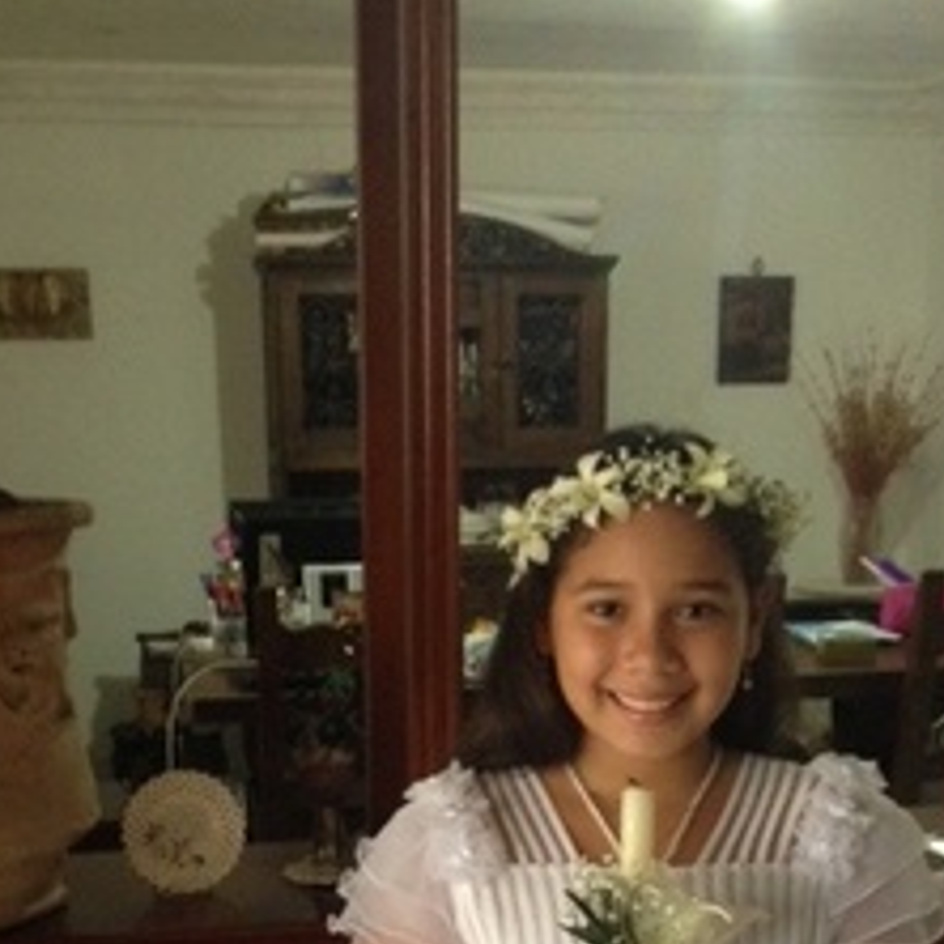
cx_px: 472
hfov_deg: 25.7
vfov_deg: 24.5
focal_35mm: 67
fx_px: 2067
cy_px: 948
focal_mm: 4.28
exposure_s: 1/20
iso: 250
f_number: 2.4
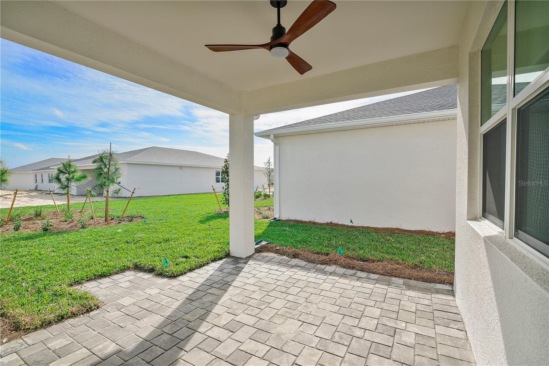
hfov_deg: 90.0
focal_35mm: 18
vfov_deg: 67.4
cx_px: 274
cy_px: 183
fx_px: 274
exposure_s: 1/2000
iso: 640
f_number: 8
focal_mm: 18
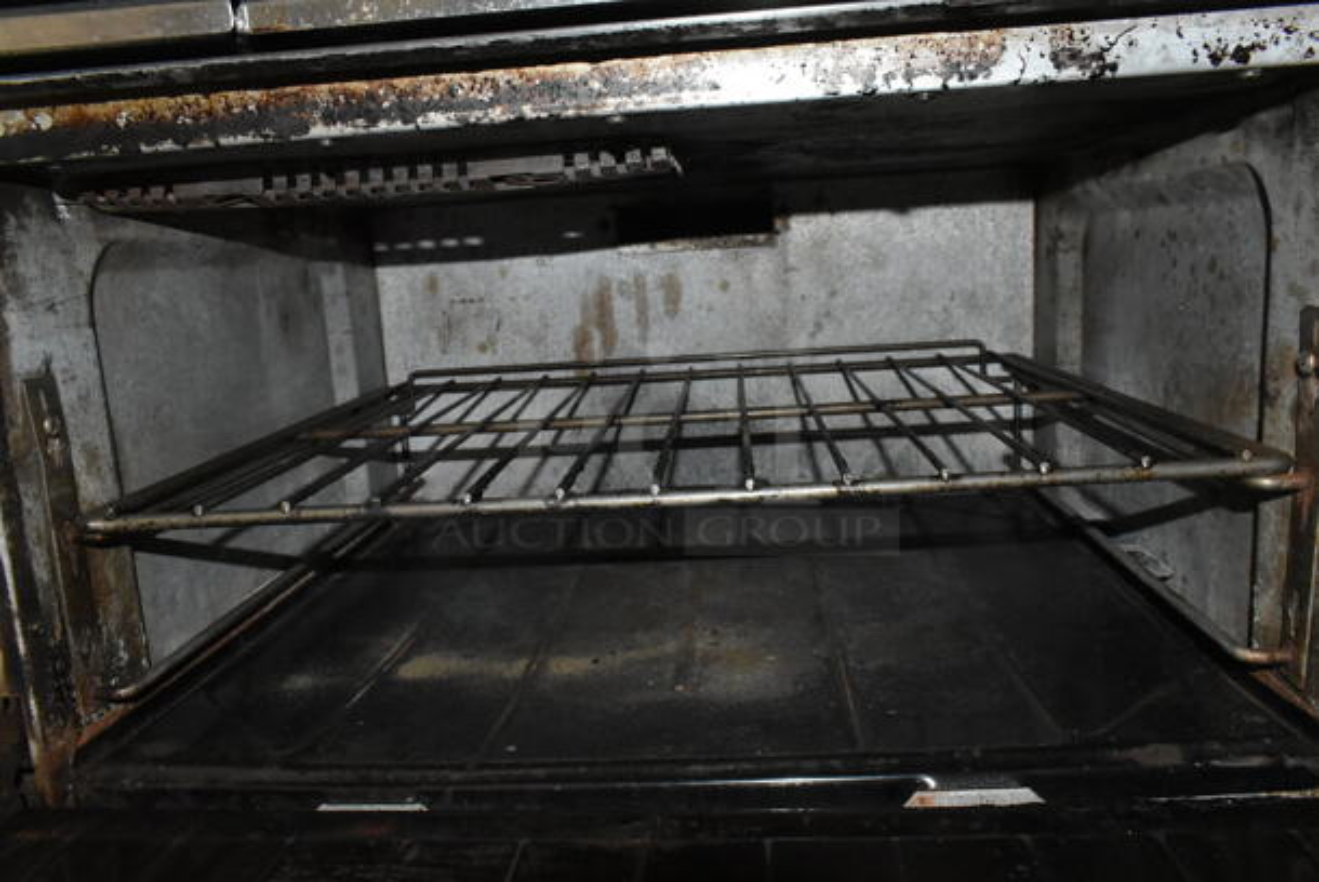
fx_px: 990
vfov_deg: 48.0
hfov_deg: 67.3
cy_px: 441
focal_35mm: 27
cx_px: 660
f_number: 9
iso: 4000
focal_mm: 18
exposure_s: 1/60
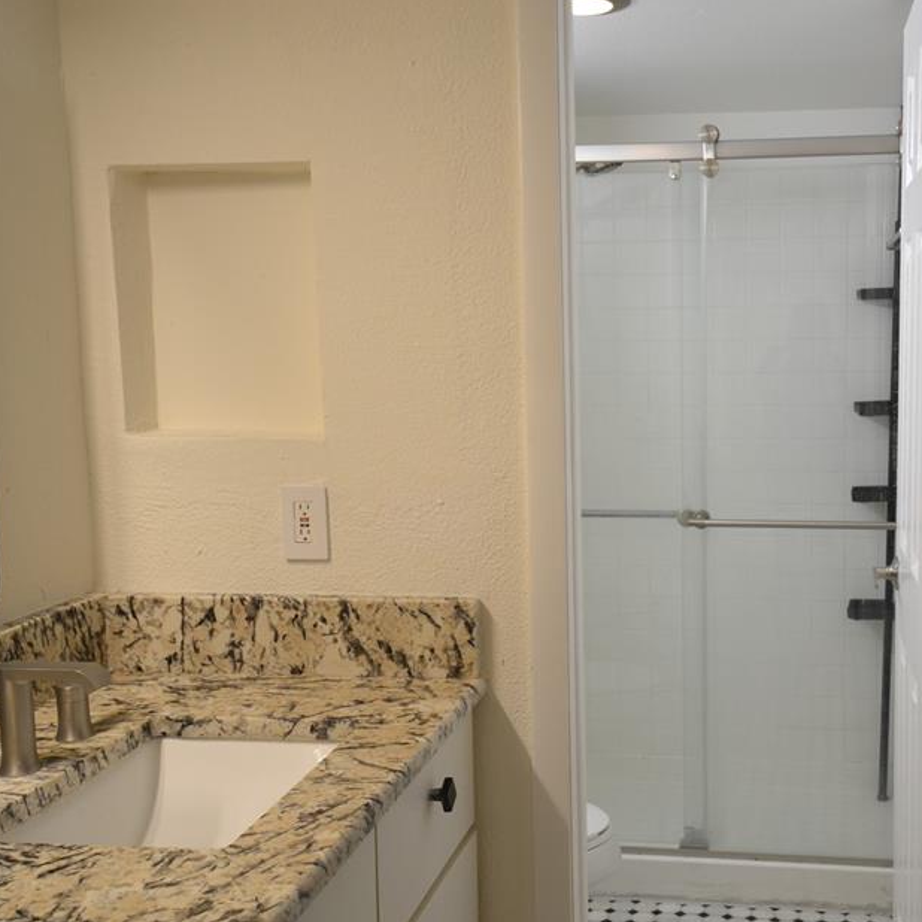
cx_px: 636
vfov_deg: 43.8
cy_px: 480
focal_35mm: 38
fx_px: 1145
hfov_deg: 43.1
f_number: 4.5
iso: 400
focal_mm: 18
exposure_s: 1/30
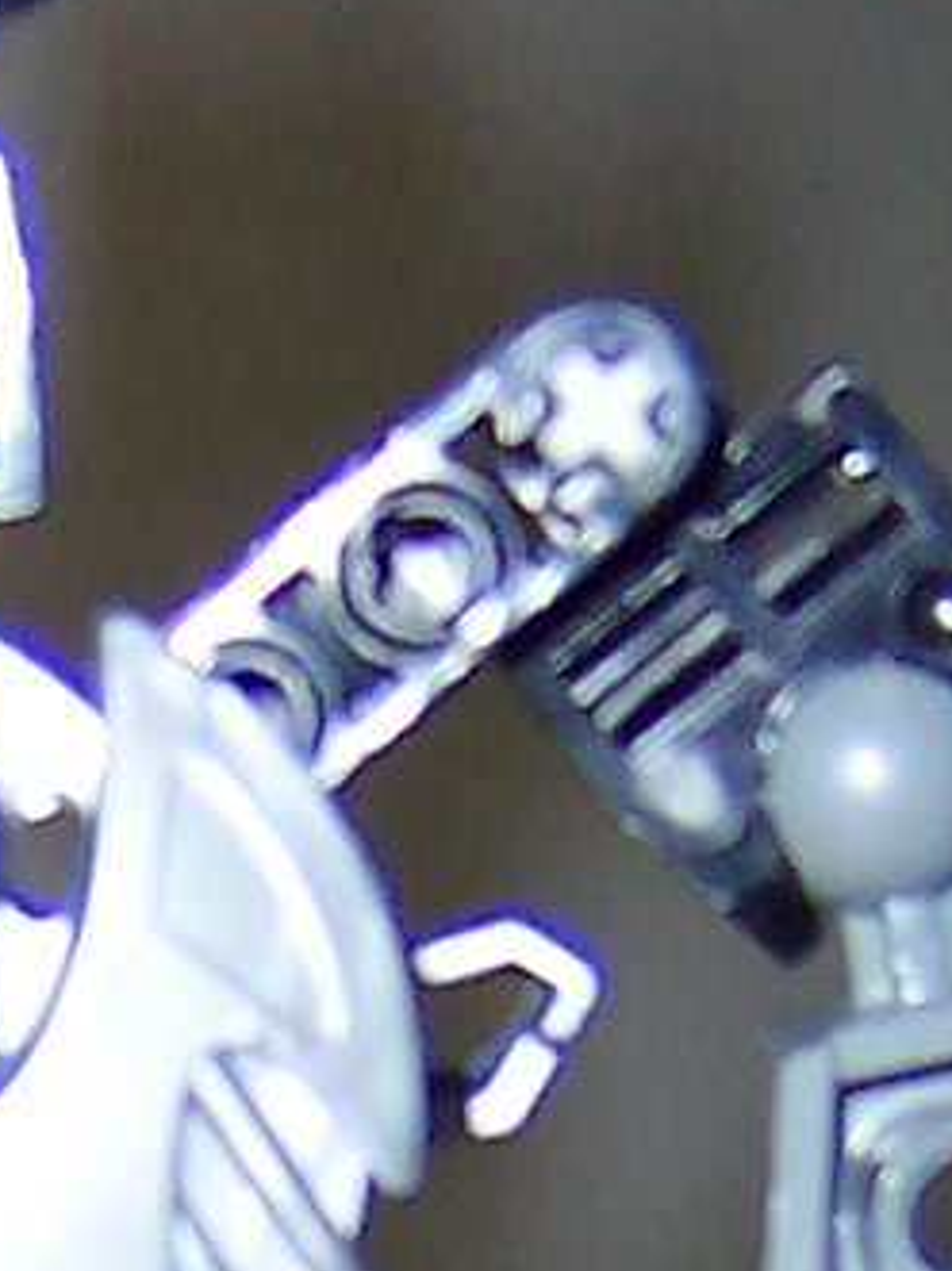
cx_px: -142
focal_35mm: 221
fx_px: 8109
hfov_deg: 6.7
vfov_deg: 8.4
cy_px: 2746
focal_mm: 5.6
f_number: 2.8
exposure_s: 1/60
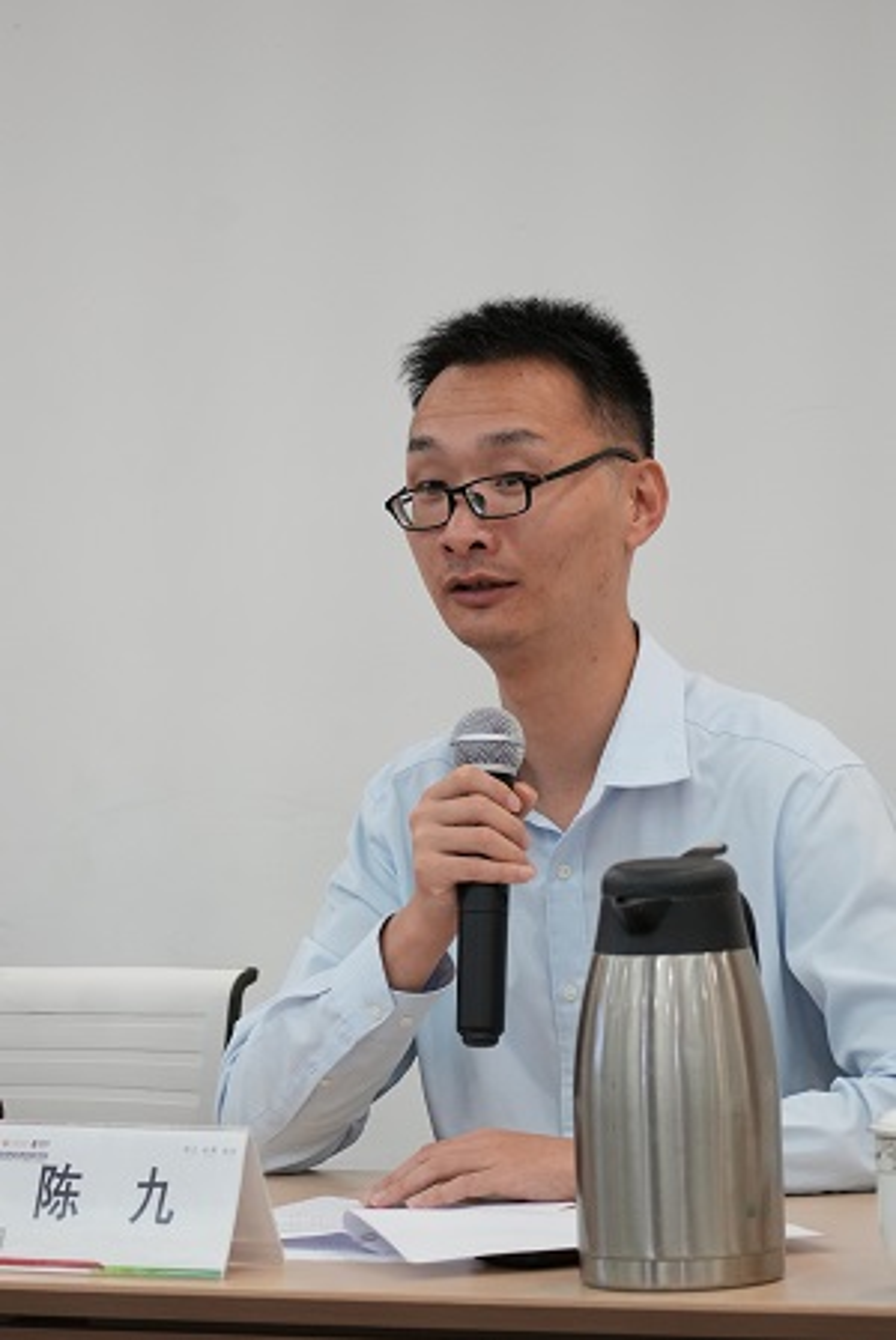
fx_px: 7101
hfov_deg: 7.2
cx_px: 448
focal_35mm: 190
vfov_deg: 10.8
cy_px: 670
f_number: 5.6
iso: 1250
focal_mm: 127
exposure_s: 1/60
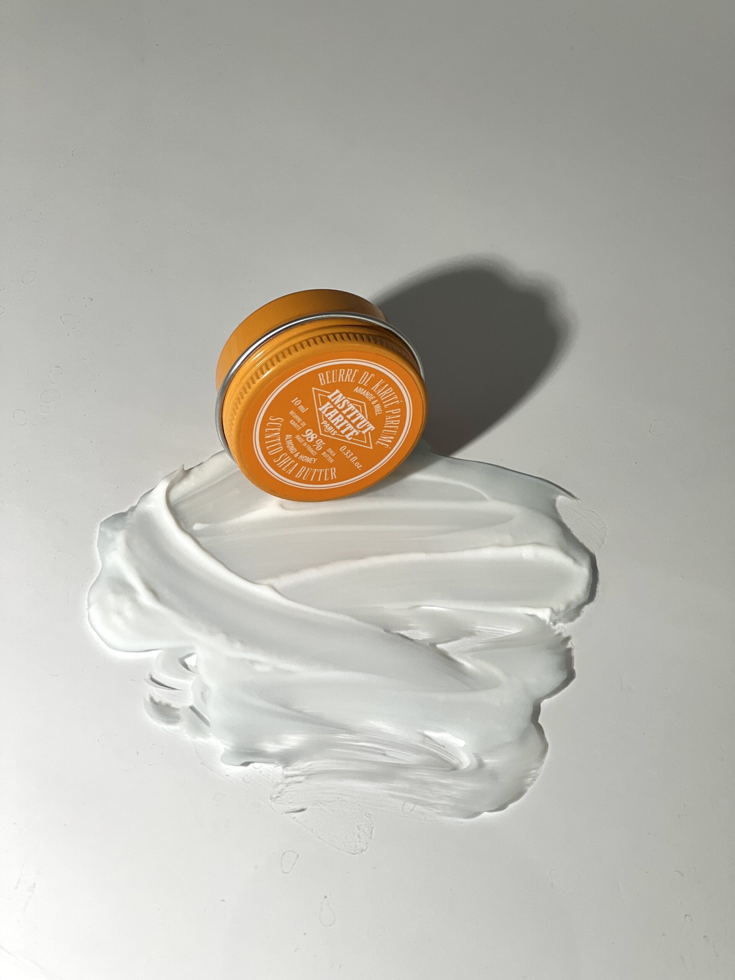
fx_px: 2180
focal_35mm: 77
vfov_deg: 25.3
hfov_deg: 19.1
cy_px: 490
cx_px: 368
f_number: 2.8
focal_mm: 9
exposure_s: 1/126
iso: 40
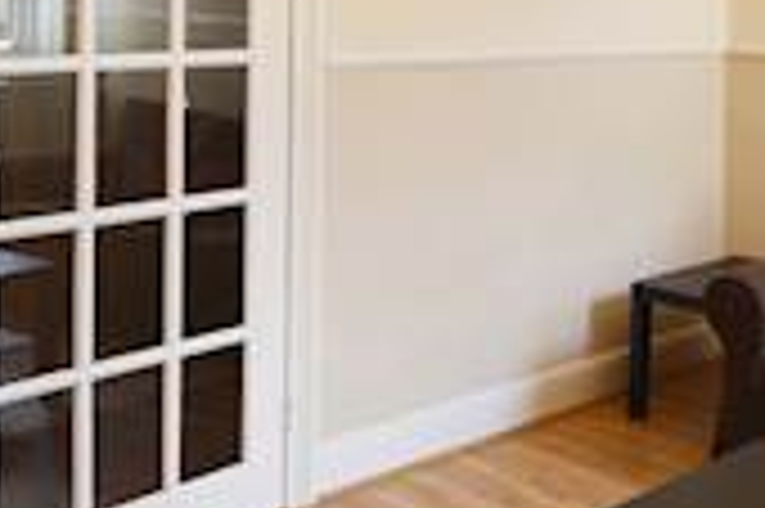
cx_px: 828
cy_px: 36
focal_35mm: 53
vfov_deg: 24.6
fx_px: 1125
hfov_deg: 33.1
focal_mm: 10
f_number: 5
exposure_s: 1/100
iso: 400
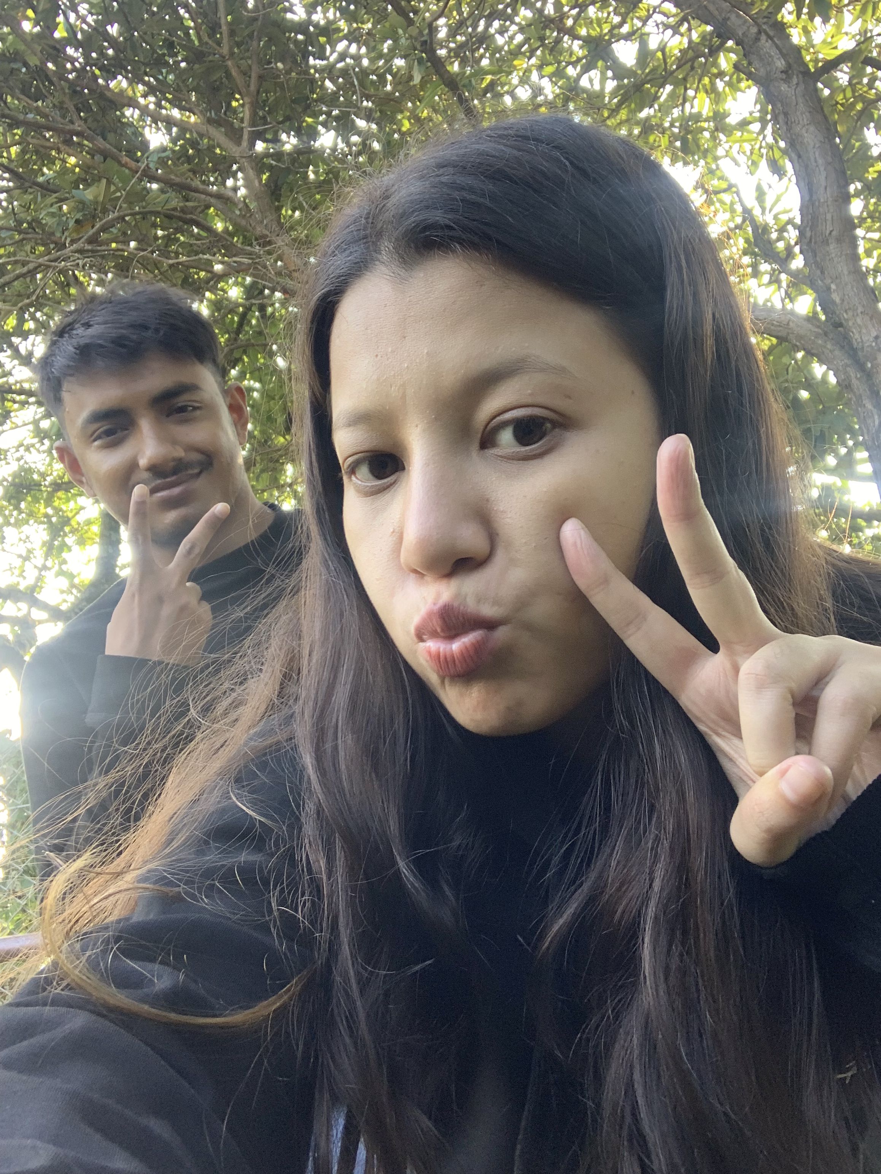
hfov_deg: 44.2
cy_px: 587
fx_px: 1086
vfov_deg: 56.8
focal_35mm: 32
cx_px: 440
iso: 64
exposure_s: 1/114
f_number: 2.2
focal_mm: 2.87
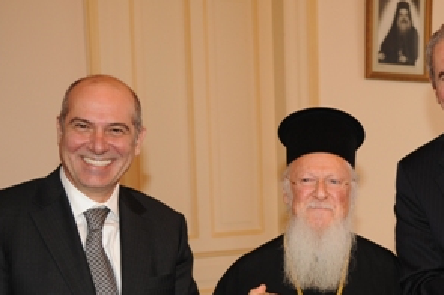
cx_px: 381
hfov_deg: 26.0
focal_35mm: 76
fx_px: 936
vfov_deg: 17.7
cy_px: 242
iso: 800
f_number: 4
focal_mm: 35
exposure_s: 1/125
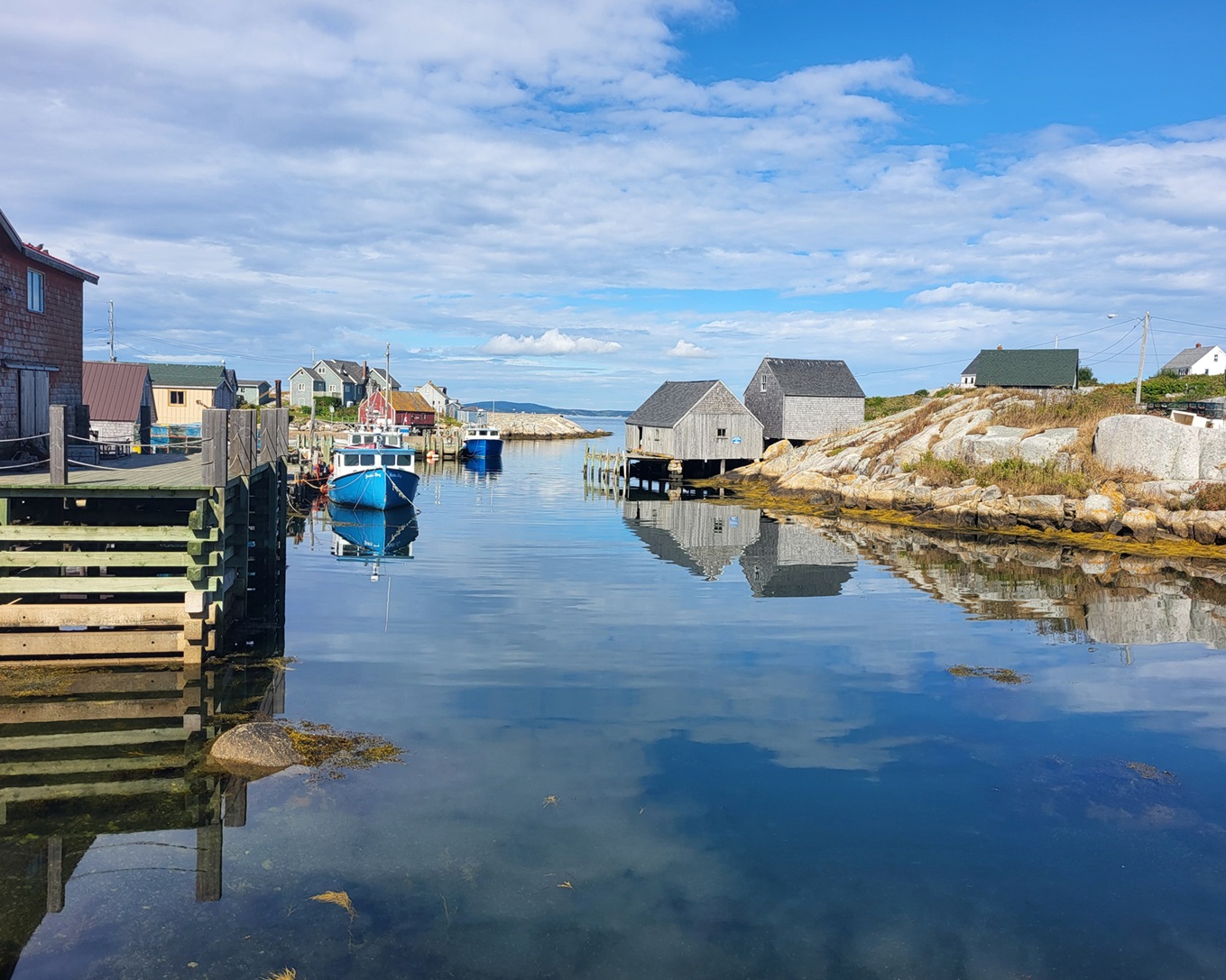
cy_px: 489
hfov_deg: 62.2
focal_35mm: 28
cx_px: 610
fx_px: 1016
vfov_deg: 51.5
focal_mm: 5.4
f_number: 1.8
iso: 40
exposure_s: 1/2500
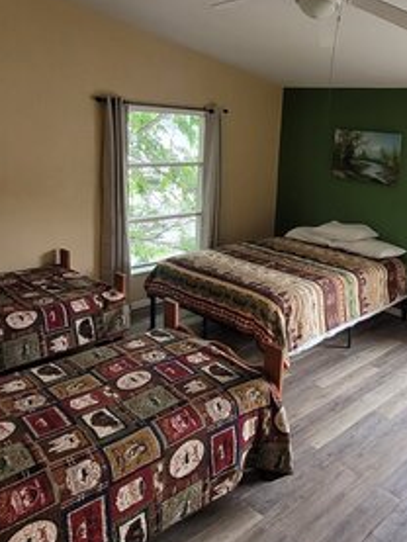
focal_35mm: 30
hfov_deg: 45.0
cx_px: 313
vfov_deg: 59.5
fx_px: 470
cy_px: 219
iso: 125
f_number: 2.2
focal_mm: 1.74
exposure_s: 1/60
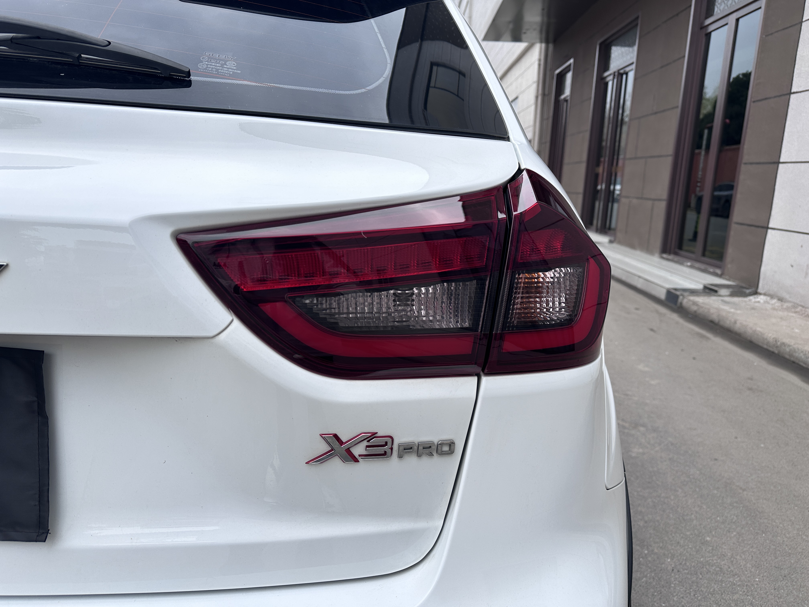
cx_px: 404
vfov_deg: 56.8
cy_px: 304
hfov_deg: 71.6
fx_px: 561
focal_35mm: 24
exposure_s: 1/1393
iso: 80
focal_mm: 6.86
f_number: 1.78
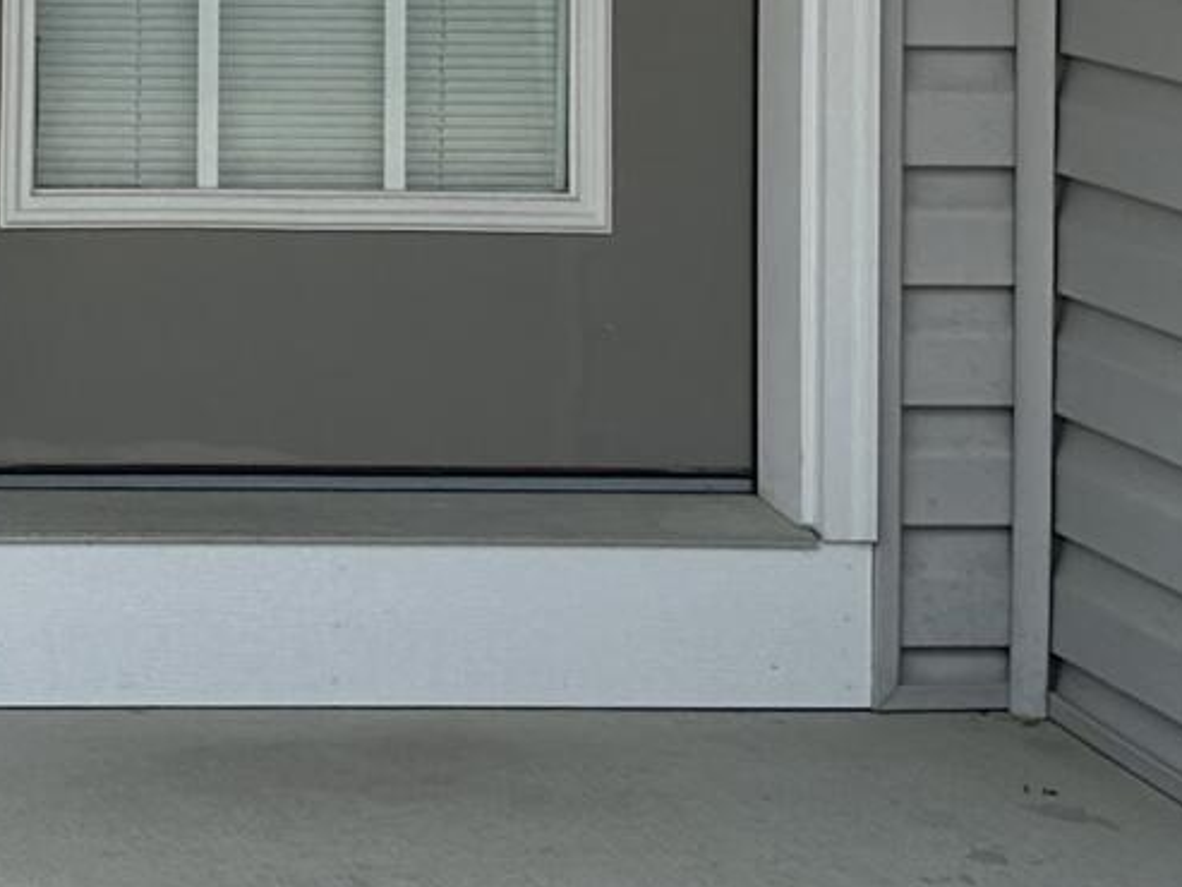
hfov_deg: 12.8
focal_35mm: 146
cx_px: -616
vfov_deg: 9.9
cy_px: -376
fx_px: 4987
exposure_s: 1/4545
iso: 80
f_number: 1.78
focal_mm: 6.86
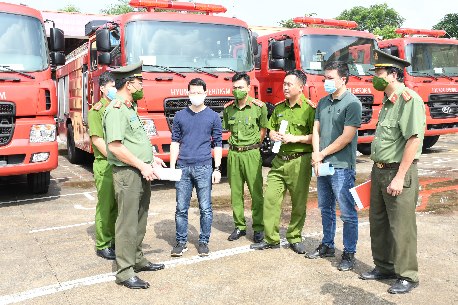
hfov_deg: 55.1
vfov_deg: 38.4
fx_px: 439
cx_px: 229
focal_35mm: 34
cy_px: 152
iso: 160
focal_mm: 23
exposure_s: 1/200
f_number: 7.1
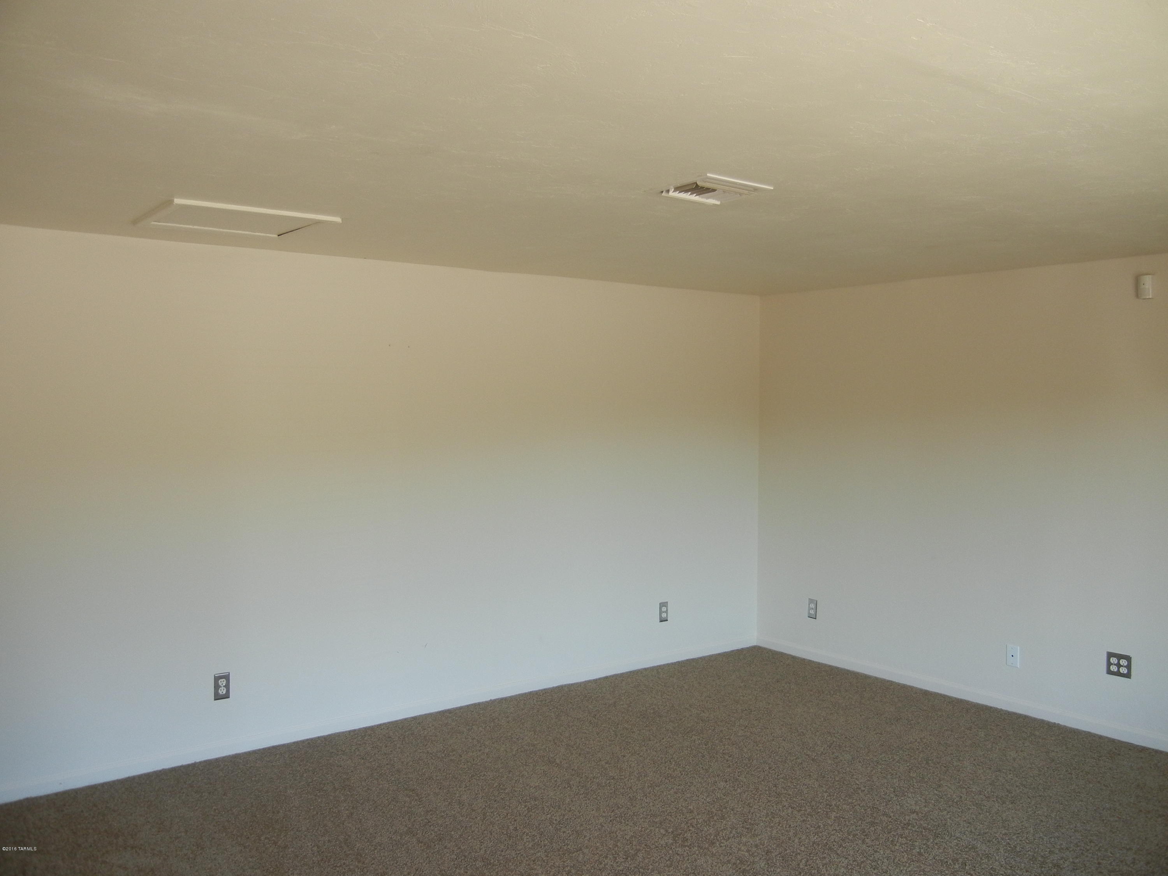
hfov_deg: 60.0
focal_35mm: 30
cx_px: 584
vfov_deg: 46.8
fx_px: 1012
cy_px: 438
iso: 160
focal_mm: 5.4
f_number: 3.5
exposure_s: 1/61
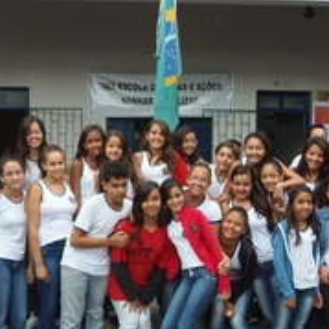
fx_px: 570
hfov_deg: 32.1
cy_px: 191
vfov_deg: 32.1
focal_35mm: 53
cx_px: 200
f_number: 2.9
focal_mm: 4.3
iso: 64
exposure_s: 1/100
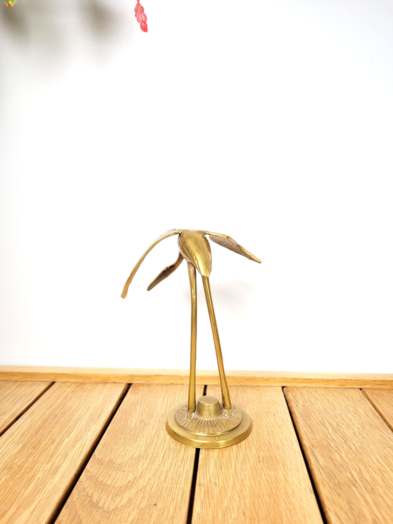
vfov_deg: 67.3
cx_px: 196
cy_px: 262
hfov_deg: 53.1
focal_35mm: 26
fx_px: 394
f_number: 1.8
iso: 40
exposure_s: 1/511
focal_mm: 5.4
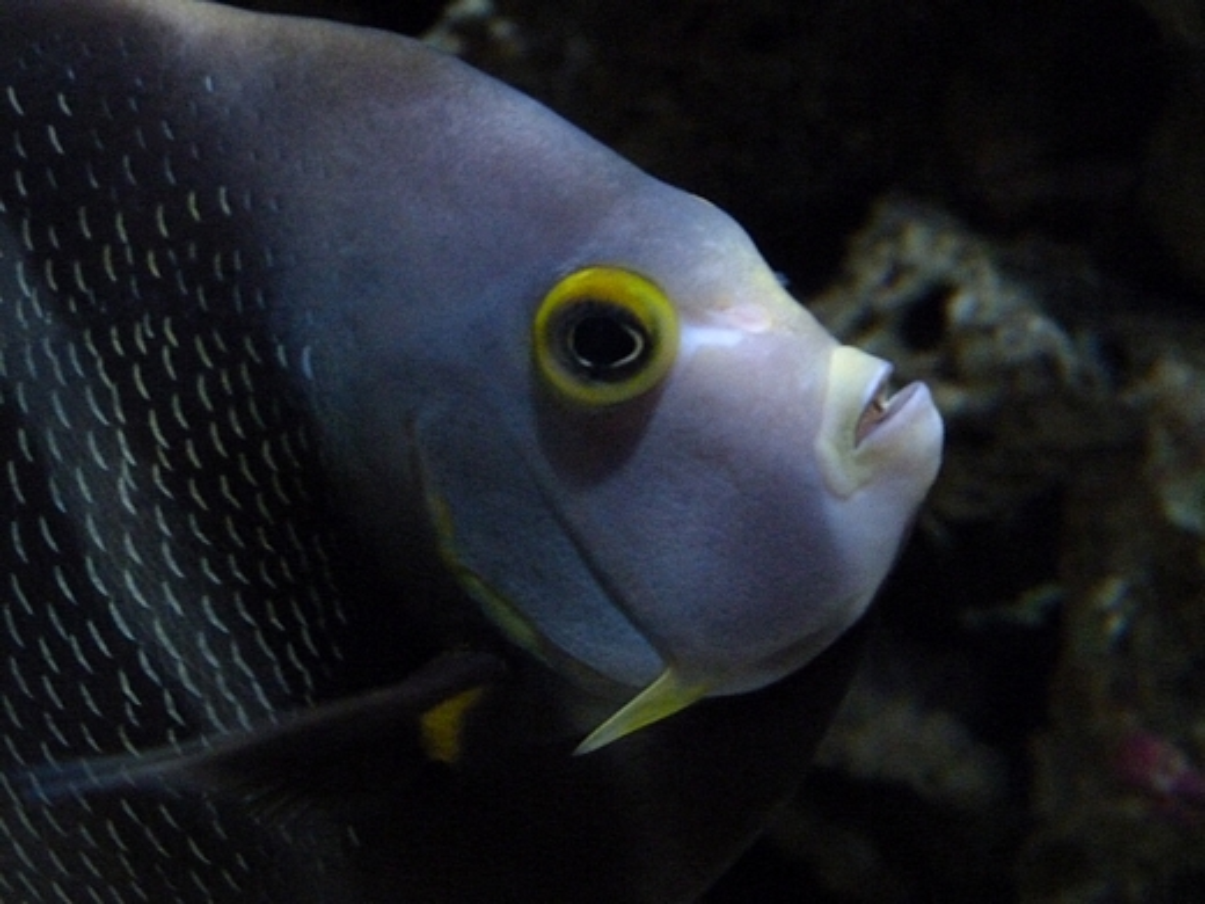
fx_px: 2994
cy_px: 452
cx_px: 602
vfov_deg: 17.2
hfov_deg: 22.8
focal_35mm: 86
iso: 800
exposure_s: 1/40
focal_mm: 15.5
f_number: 3.6
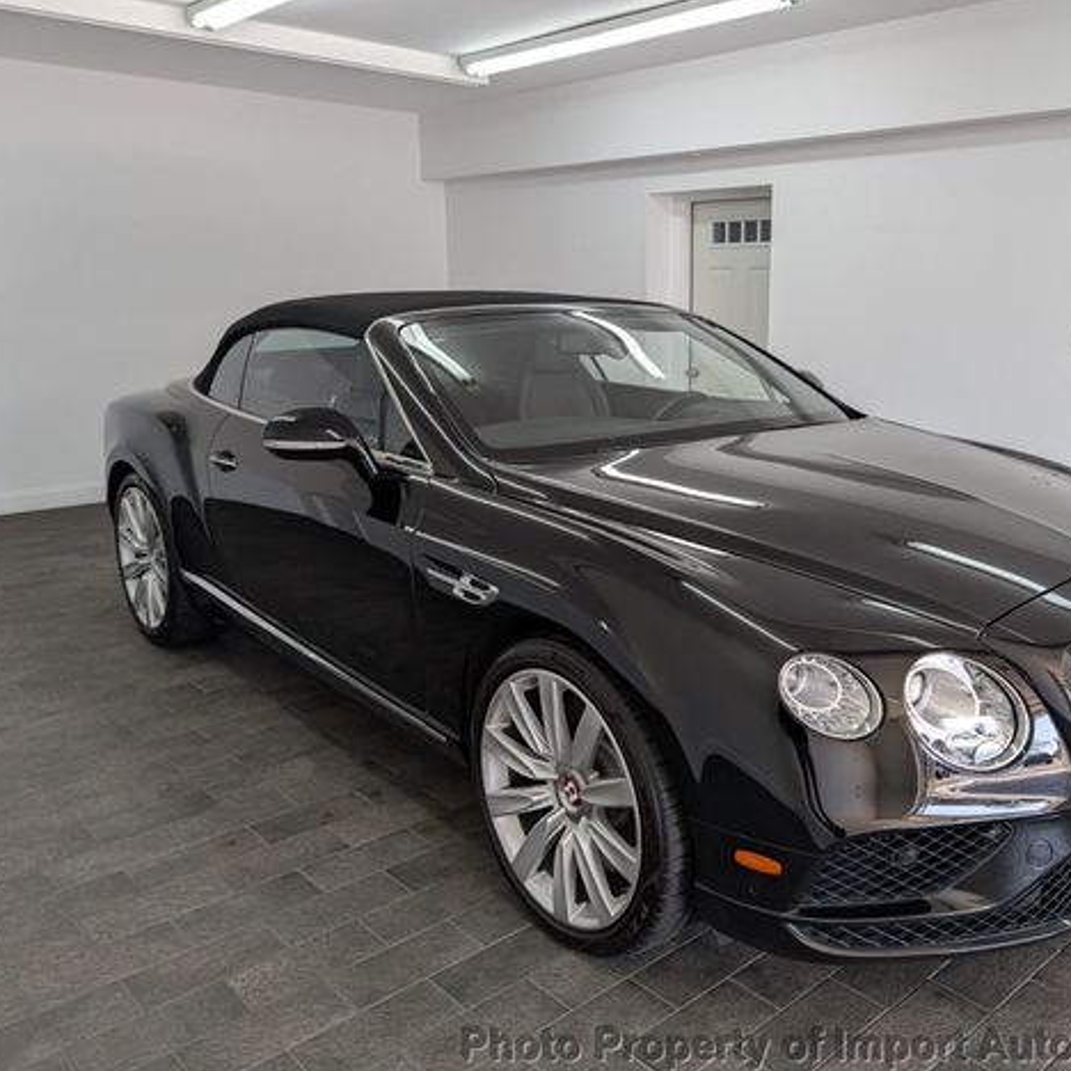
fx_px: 1015
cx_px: 682
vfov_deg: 55.6
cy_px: 545
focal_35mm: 29
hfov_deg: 54.9
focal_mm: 6.9
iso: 22
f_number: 1.68
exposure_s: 1/60
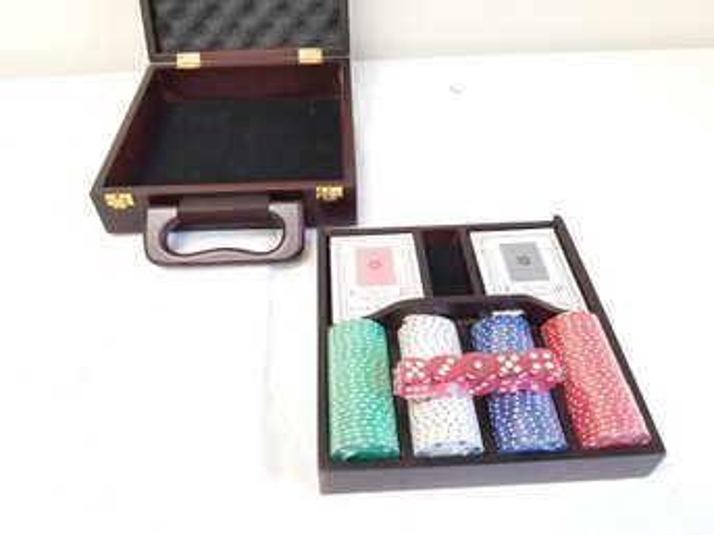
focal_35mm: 26
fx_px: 536
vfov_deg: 53.0
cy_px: 268
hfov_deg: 67.3
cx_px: 357
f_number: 1.7
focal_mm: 4.25
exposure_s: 1/40
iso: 160
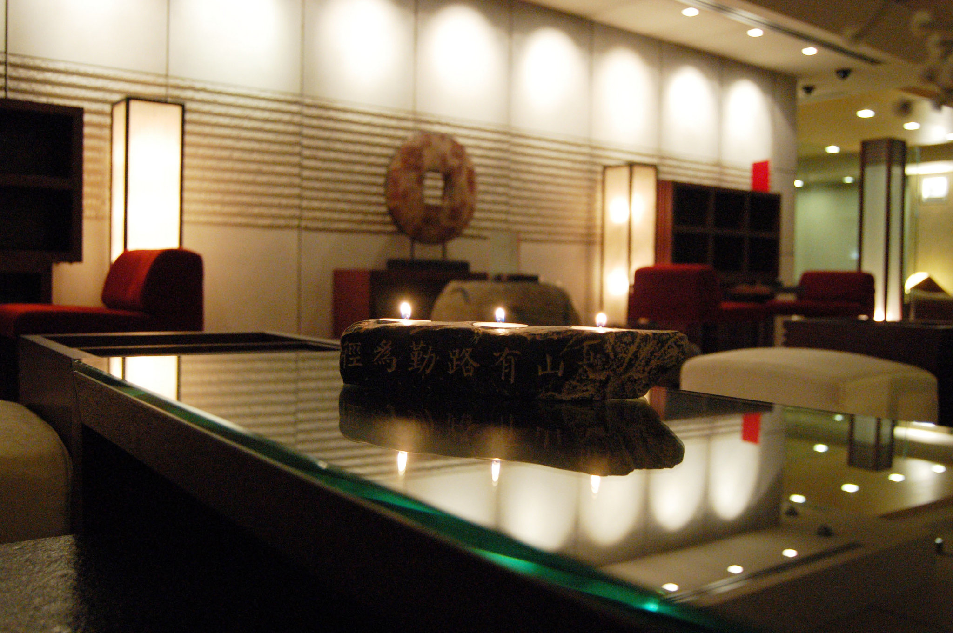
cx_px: 476
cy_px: 316
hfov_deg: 57.3
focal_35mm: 33
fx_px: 873
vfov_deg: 39.9
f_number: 3.8
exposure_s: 1/40
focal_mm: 22
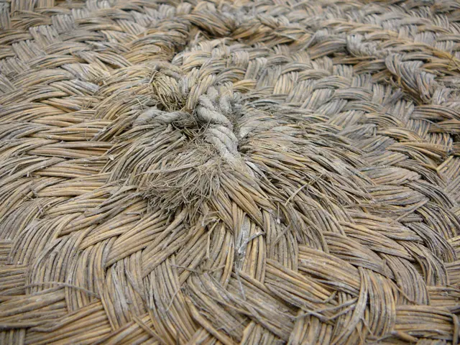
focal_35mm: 35
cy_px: 172
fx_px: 465
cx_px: 230
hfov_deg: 52.6
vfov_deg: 40.7
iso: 200
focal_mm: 5.2
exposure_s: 1/15
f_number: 2.8
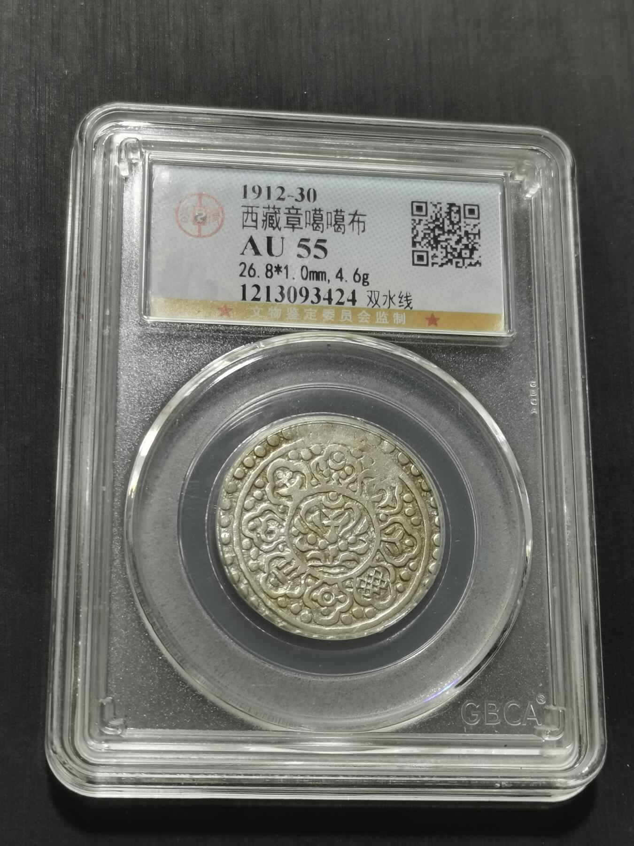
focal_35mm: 67
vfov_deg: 29.0
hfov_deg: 21.9
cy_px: 423
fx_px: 1636
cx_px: 317
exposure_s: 1/100
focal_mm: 5.58
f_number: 1.8
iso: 64
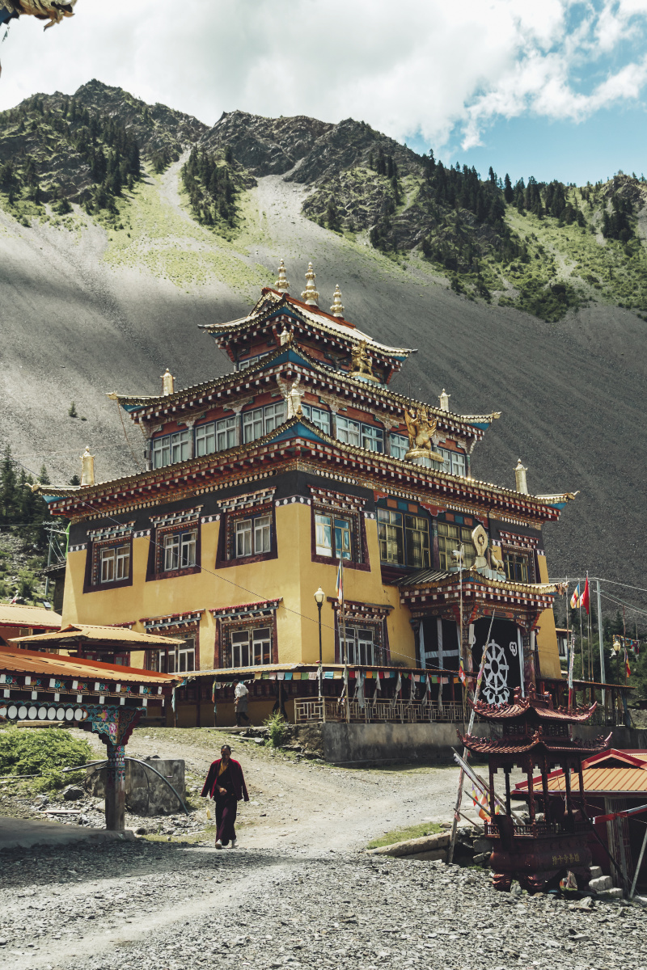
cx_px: 324
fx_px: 1173
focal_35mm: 44
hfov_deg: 30.8
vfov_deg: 45.0
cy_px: 485
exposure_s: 1/2500
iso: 1000
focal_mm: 29
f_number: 5
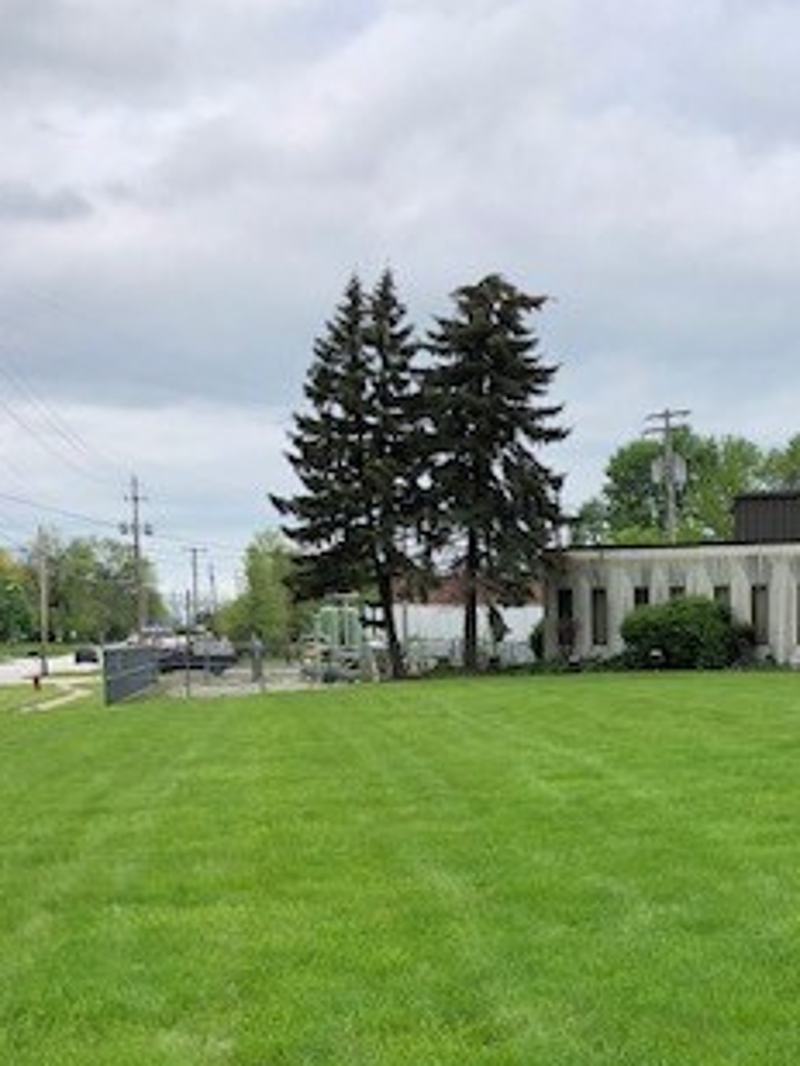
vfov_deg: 31.5
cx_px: 803
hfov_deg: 24.1
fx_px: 1786
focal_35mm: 58
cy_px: 980
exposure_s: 1/1412
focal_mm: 4
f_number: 1.8
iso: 20
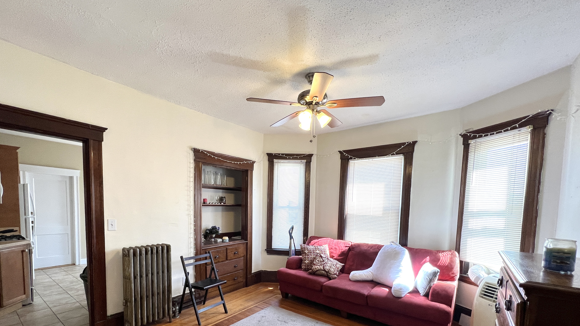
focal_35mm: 15
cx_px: 274
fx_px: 231
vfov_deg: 67.9
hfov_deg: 102.9
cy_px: 226
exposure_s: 1/120
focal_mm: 1.57
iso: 125
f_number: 1.8
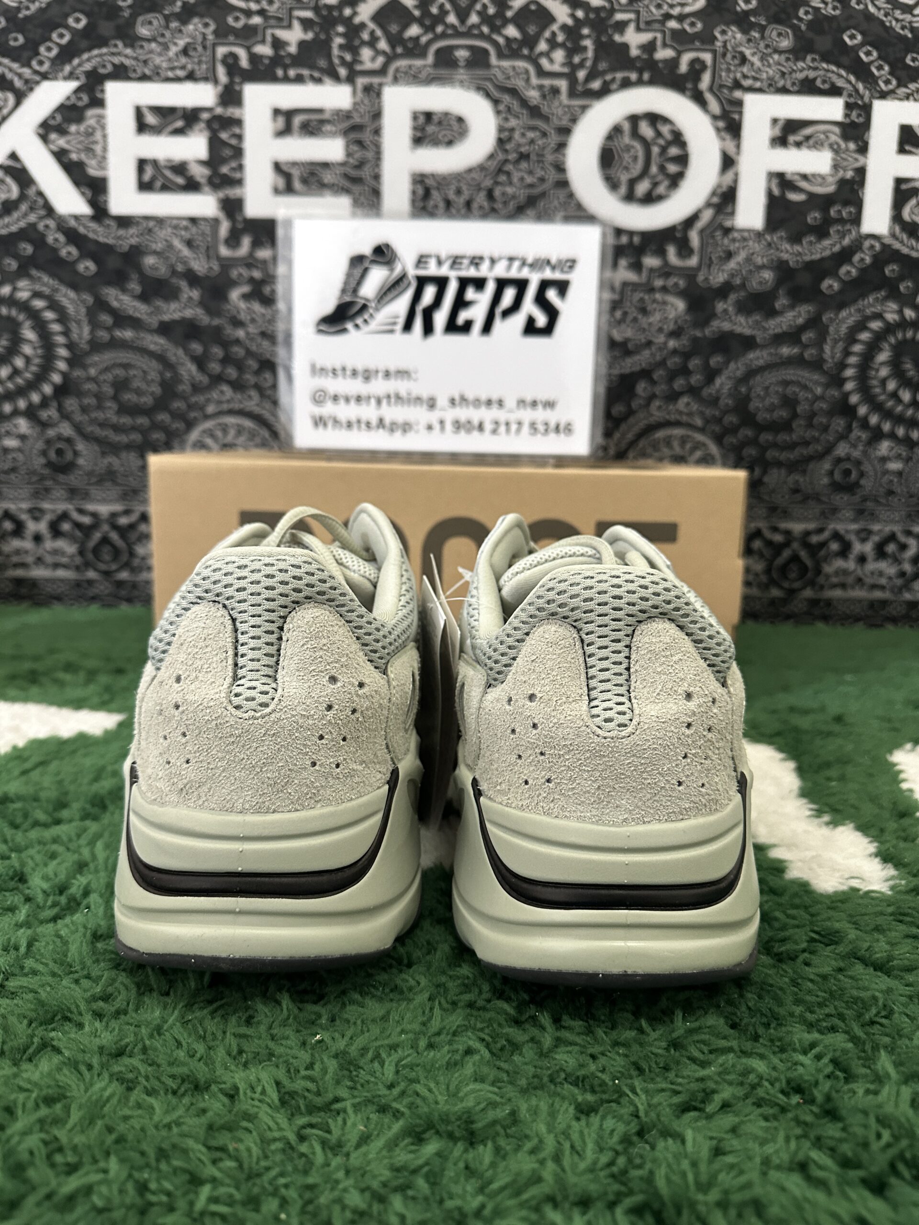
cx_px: 460
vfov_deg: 71.6
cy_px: 612
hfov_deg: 56.8
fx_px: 850
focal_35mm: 24
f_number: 1.78
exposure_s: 1/50
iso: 500
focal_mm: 6.86
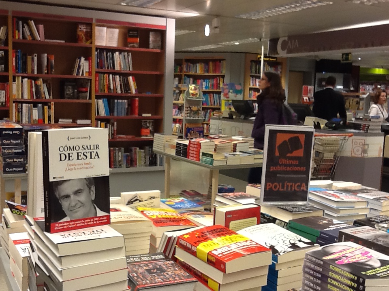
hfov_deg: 42.9
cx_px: 194
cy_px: 146
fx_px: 494
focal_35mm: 44
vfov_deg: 32.9
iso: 64
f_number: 2.4
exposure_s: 1/30
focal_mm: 2.03
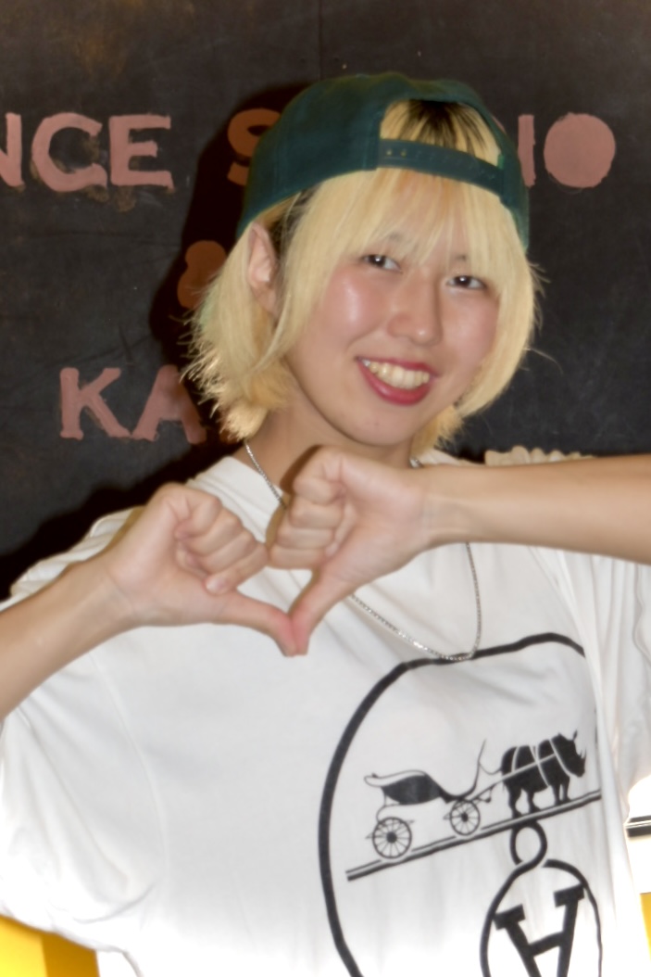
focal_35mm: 63
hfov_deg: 21.6
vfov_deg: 31.9
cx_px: 326
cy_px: 488
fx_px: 1708
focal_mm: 42
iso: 450
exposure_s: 1/30
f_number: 5
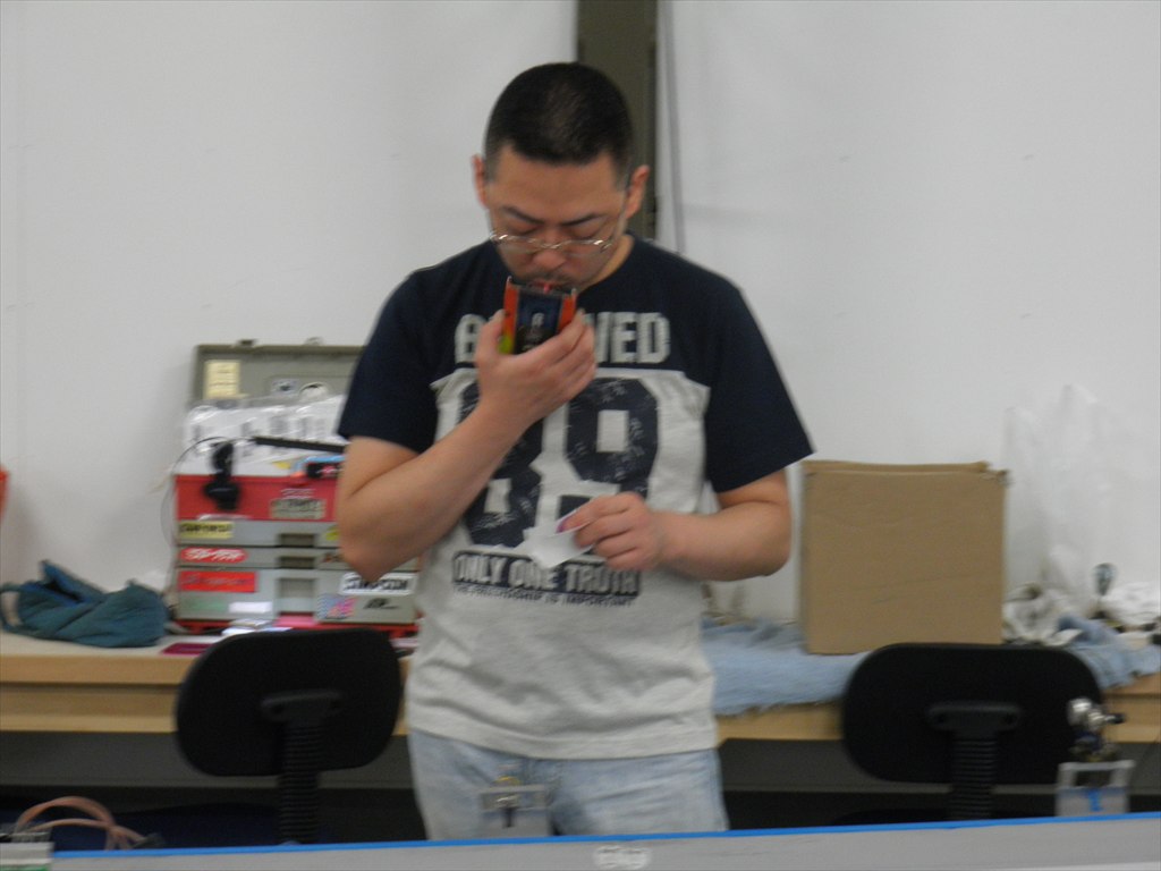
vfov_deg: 12.1
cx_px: 580
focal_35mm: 122
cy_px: 436
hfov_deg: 16.1
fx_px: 4092
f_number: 5.5
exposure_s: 1/10
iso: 200
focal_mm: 21.6
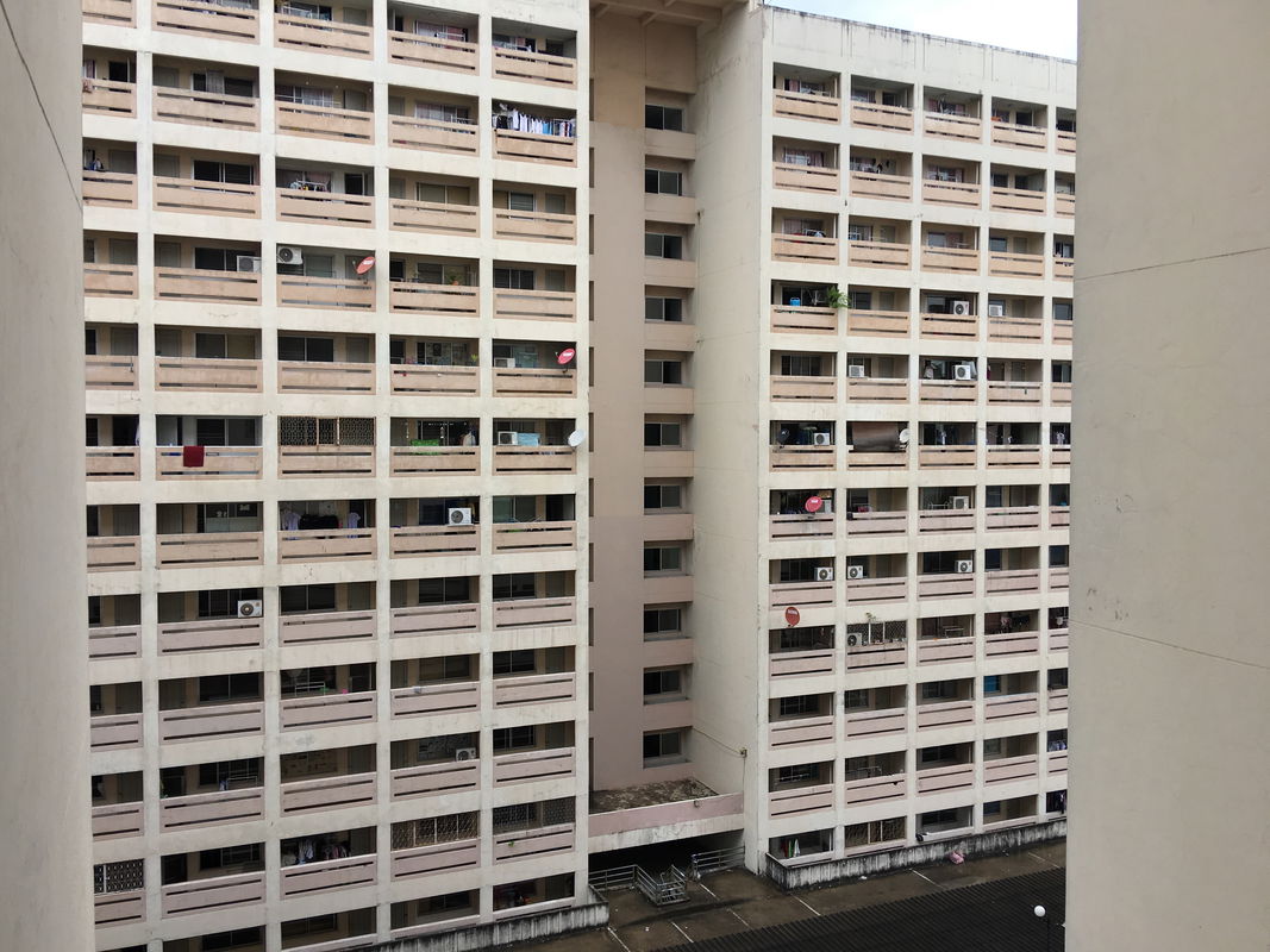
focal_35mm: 29
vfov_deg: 48.2
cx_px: 635
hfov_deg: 61.7
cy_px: 476
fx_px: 1064
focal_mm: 4.15
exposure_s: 1/413
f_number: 2.2
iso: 25
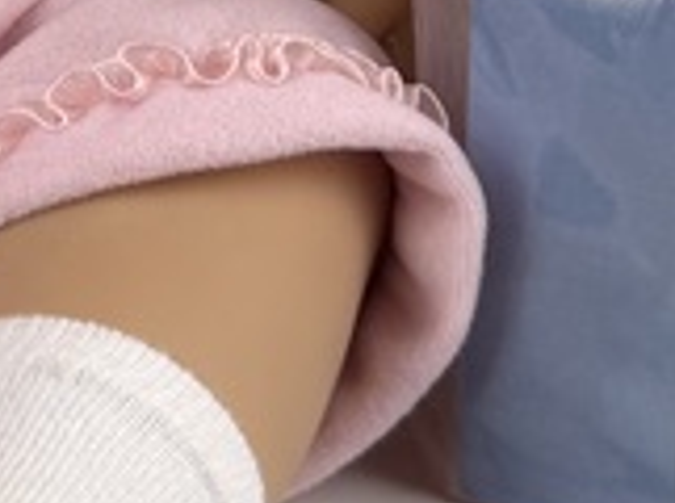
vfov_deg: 8.9
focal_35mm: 153
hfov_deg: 12.5
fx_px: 2977
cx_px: -193
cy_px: -595
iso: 64
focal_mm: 6.76
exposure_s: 1/211
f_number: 1.78
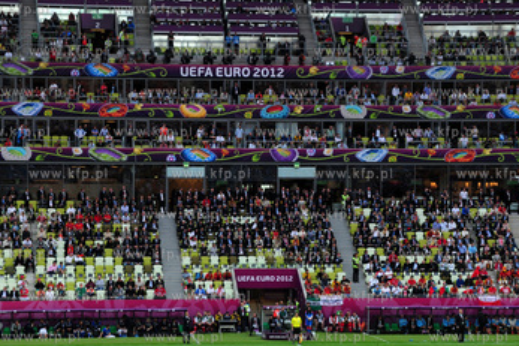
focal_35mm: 121
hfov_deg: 16.9
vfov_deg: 11.3
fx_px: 1744
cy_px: 193
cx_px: 263
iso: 320
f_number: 7.1
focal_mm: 70
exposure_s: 1/125
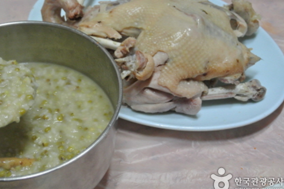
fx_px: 528
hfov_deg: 30.1
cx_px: 121
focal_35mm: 67
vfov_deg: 20.3
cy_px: 86
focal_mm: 21
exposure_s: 1/60
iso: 1250
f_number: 5
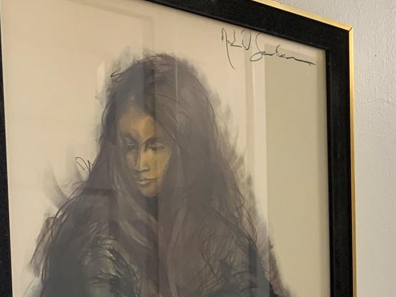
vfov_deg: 20.5
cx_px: 446
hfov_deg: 25.8
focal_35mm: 69
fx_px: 789
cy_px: 313
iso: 160
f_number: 1.8
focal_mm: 4.25
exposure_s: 1/60
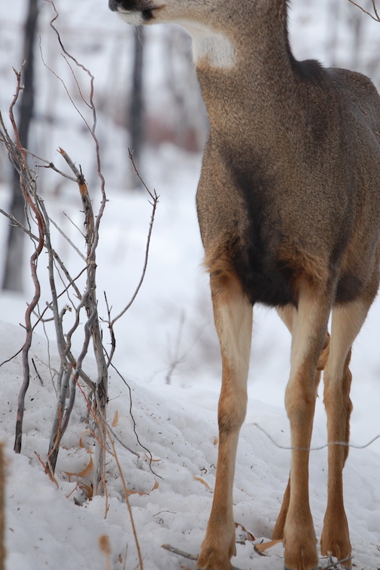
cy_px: 188
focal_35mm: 351
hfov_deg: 3.9
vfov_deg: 5.9
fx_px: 5551
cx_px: 242
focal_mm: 155
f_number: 5.3
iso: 400
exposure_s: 1/1600
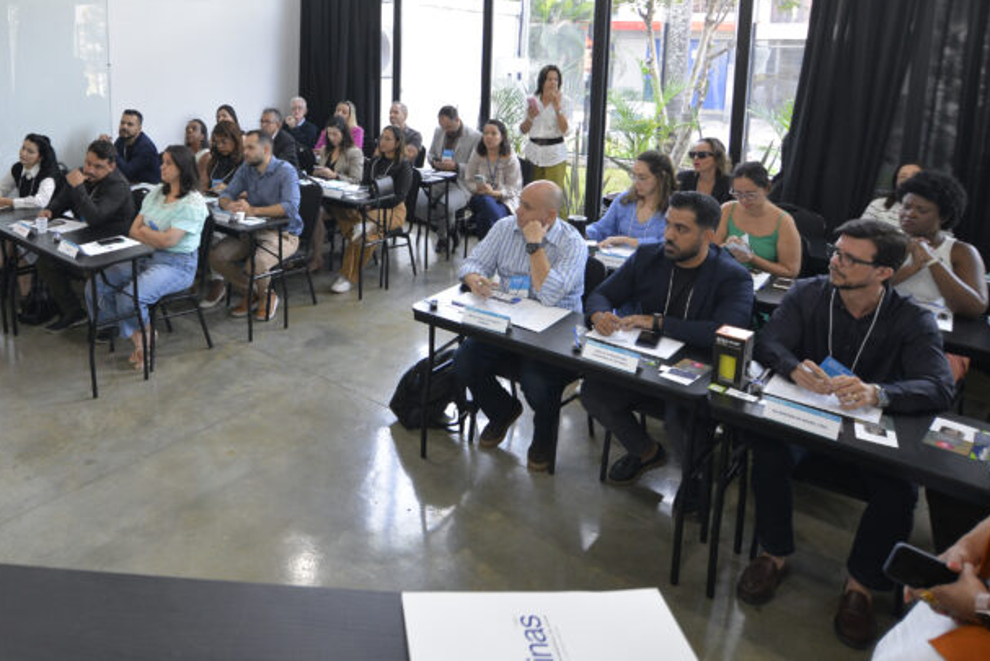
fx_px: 743
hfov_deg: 65.5
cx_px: 328
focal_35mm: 27
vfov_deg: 45.9
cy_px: 149
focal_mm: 16
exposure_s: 1/200
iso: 1250
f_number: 4
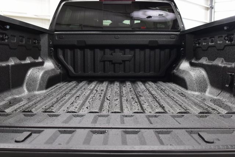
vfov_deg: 36.9
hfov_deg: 53.1
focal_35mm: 36
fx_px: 235
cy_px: 78
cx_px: 118
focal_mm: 24
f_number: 6.3
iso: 1000
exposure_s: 1/15
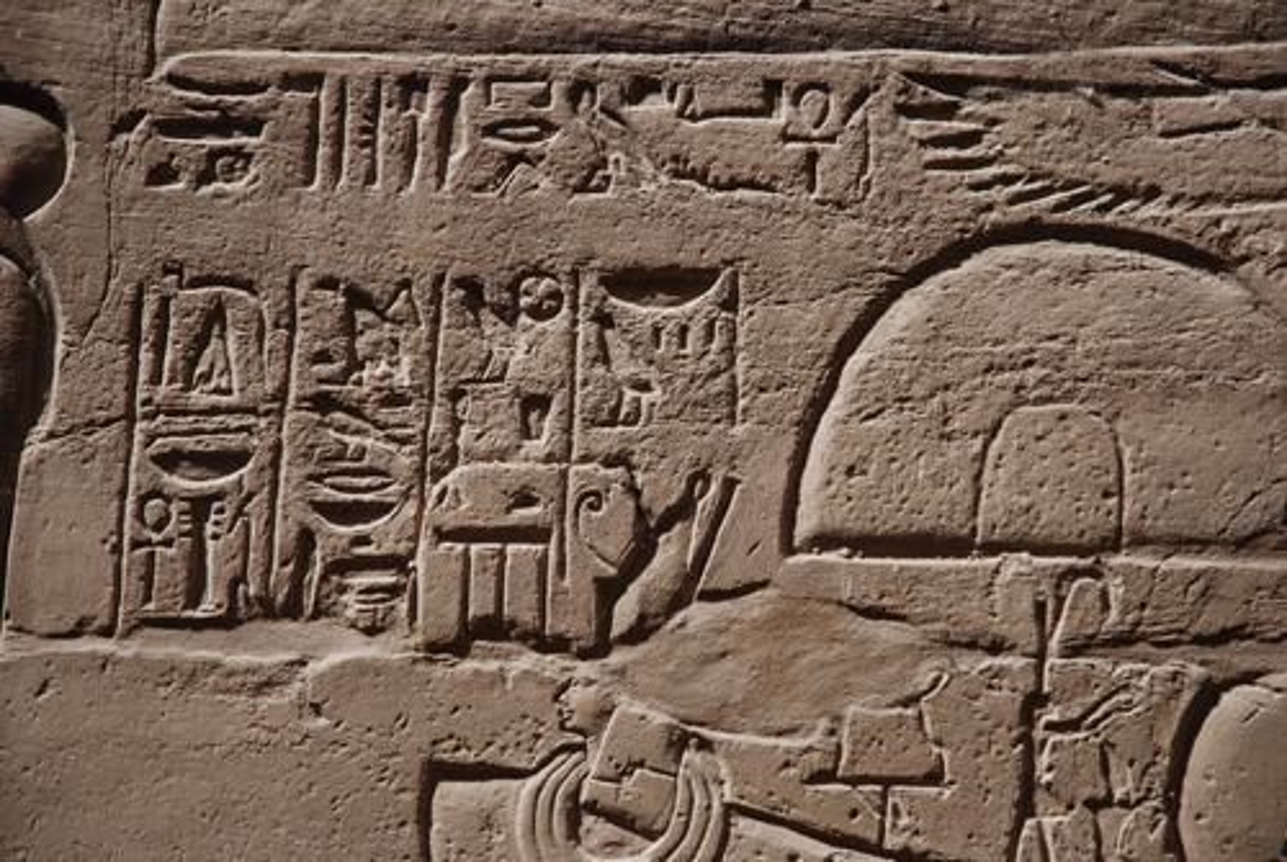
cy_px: 431
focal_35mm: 105
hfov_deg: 19.4
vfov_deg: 13.1
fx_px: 3759
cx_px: 644
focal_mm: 70
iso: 200
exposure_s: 1/250
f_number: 4.5
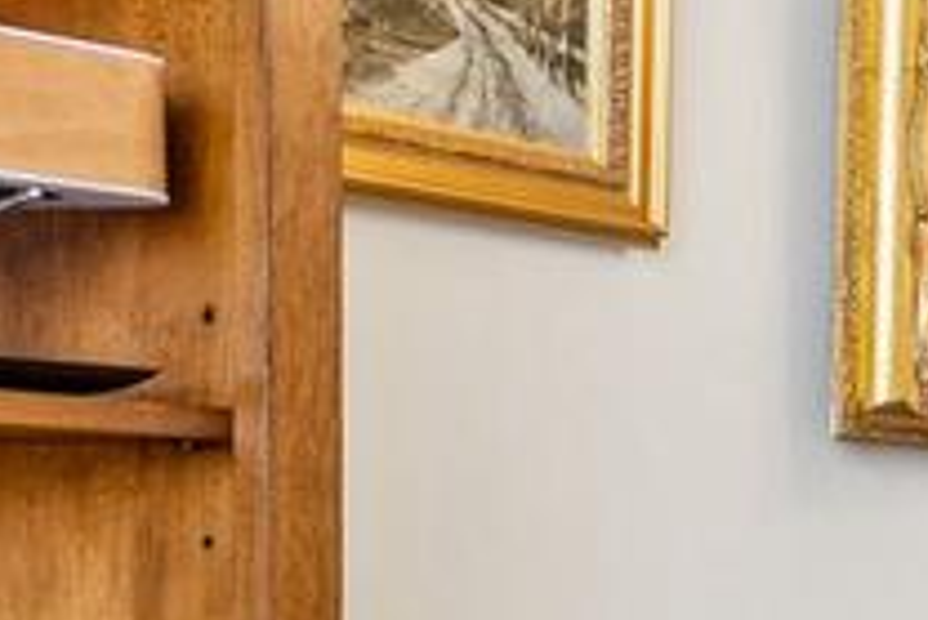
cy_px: 671
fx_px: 2683
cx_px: 2811
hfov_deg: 11.3
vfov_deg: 13.0
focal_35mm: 104
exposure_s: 1/60
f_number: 7.1
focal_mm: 15
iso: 640
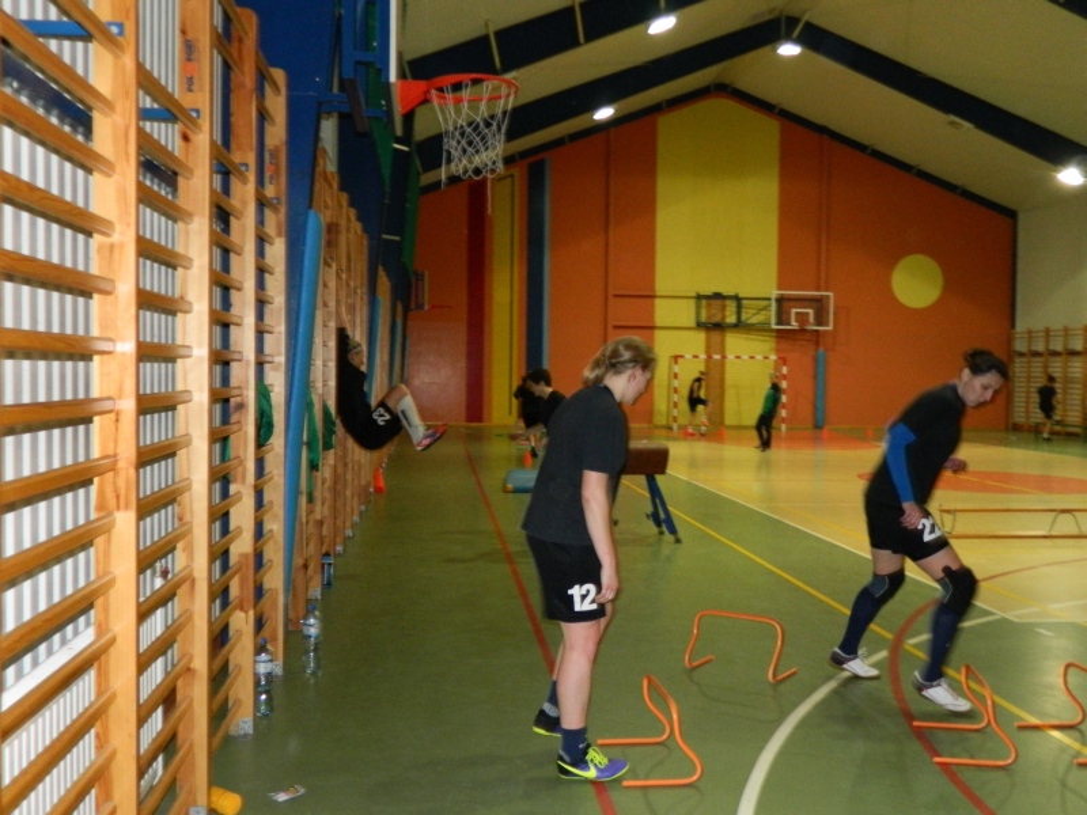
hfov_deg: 52.6
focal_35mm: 35
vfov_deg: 40.7
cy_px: 408
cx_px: 544
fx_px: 1099
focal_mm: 6.2
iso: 400
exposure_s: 1/40
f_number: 3.3
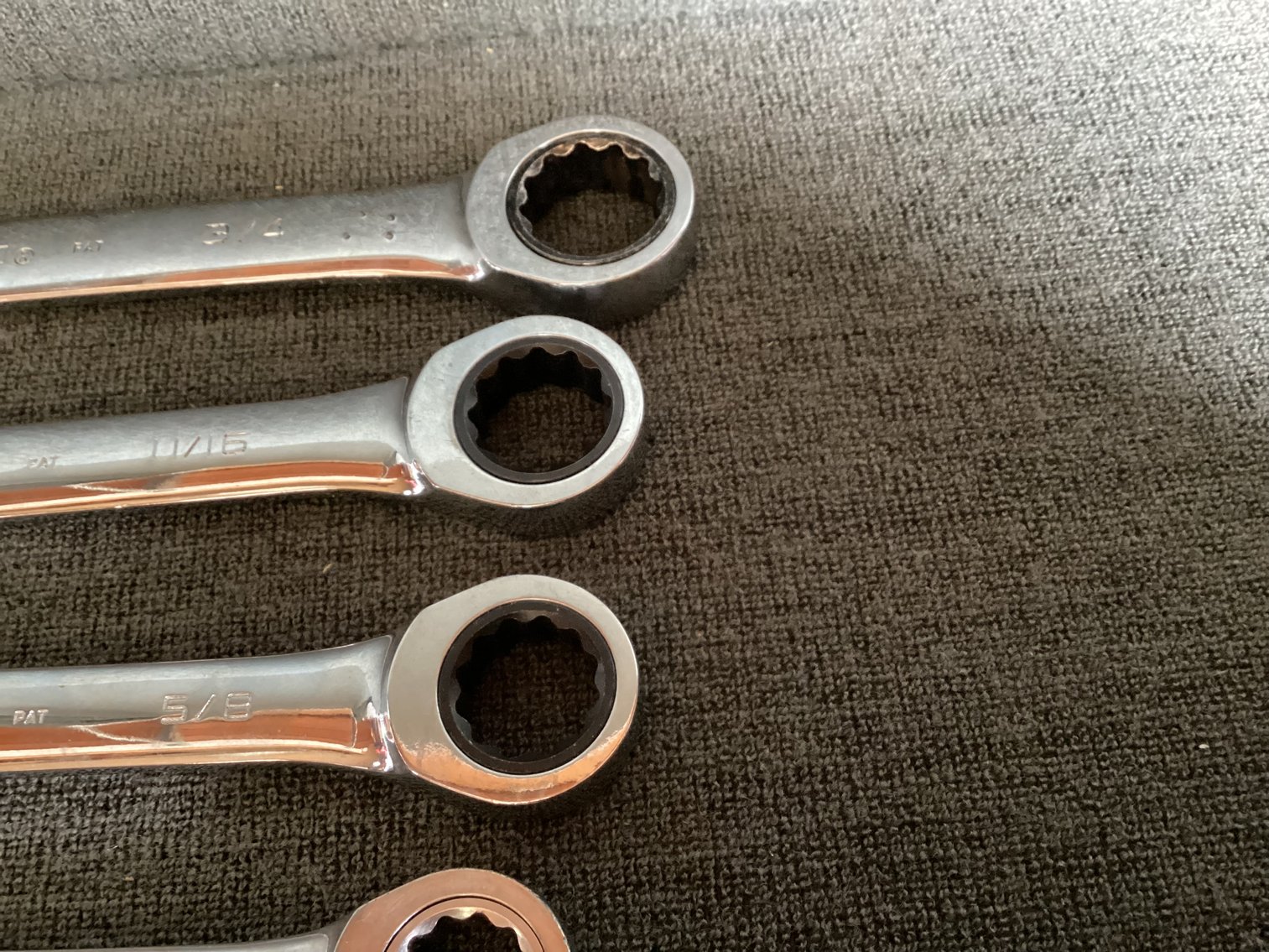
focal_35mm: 31
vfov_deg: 45.4
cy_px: 476
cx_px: 634
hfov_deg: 58.3
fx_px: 1137
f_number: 2.4
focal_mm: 3.3
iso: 640
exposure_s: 1/25
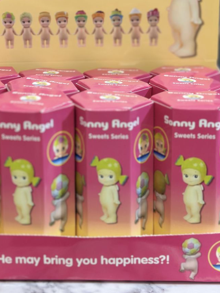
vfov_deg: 28.7
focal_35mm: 67
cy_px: 90
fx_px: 568
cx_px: 80
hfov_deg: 21.9
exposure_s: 1/482
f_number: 1.78
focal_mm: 6.86
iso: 80
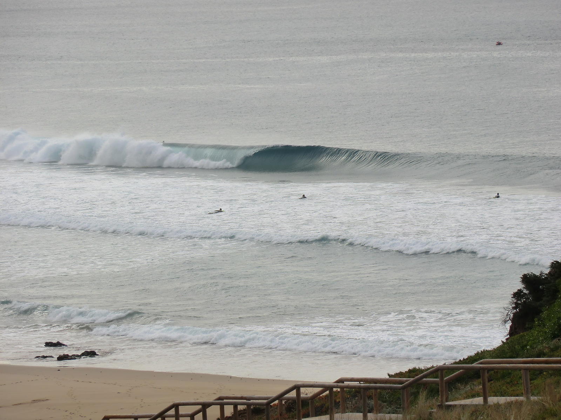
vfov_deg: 7.5
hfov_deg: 9.9
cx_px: 280
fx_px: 3225
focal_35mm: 199
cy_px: 210
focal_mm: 35.7
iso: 64
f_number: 5.2
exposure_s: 1/640
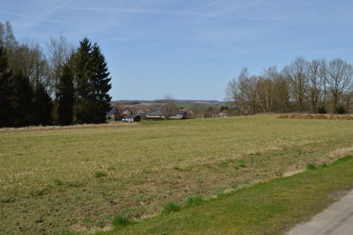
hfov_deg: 51.3
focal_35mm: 38
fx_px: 367
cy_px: 118
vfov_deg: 35.4
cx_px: 176
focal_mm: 25
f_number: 11
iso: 400
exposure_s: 1/1000
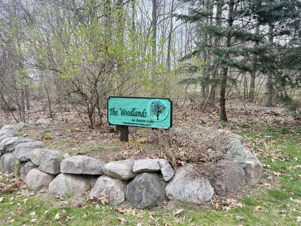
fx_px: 217
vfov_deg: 54.9
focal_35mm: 25
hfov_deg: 69.4
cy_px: 109
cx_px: 149
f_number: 1.78
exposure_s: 1/448
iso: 80
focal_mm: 6.76
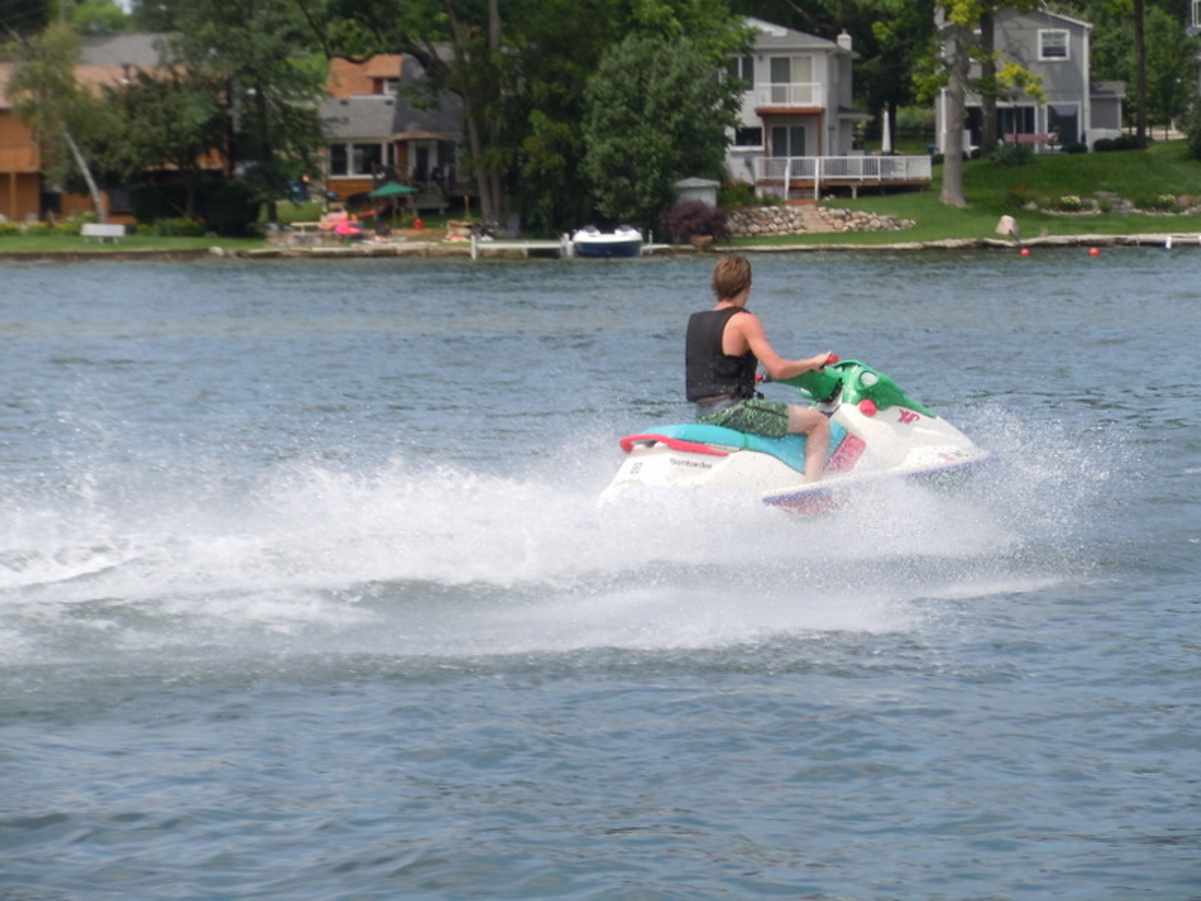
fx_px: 5759
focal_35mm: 166
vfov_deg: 8.9
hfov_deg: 11.9
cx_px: 600
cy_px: 450
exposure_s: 1/400
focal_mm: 29.8
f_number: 5.5
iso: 100
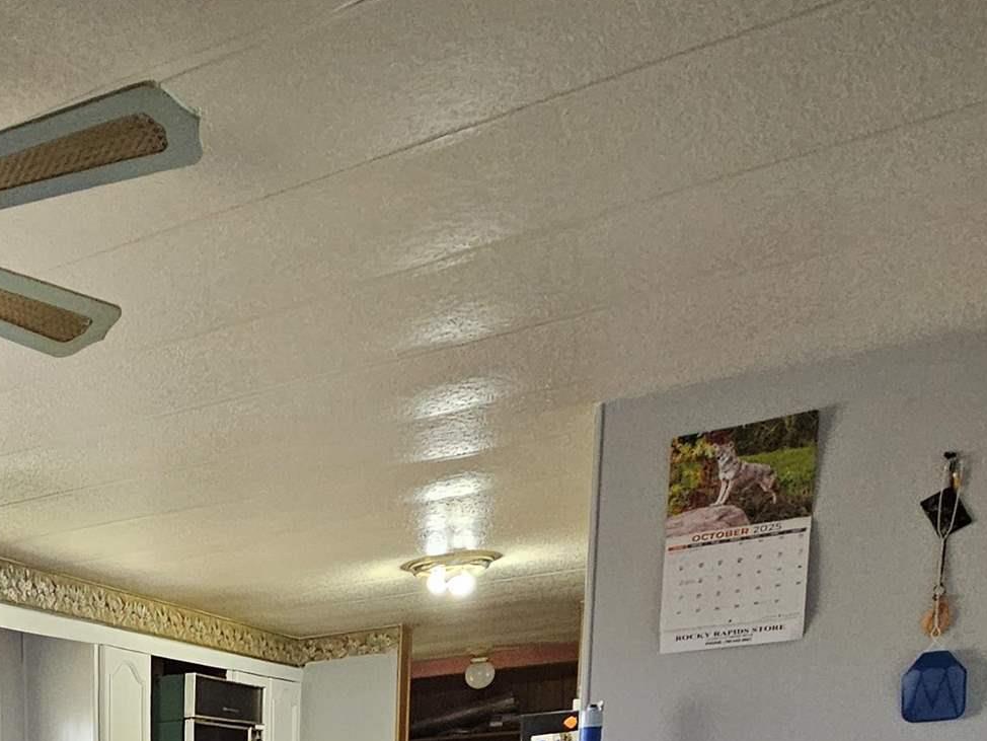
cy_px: 1047
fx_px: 1169
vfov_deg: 27.2
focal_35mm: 41
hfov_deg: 39.0
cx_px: -57
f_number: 2.2
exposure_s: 1/77.4
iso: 320
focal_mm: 2.2
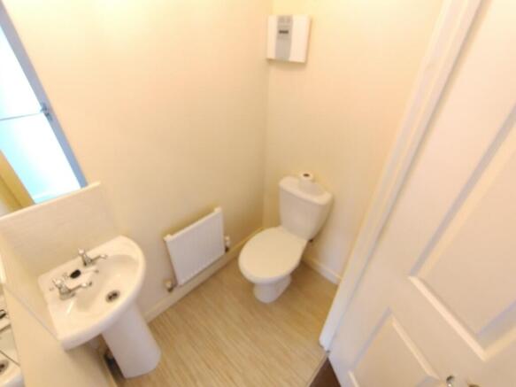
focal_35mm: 16
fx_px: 238
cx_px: 258
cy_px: 194
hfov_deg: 94.5
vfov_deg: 78.1
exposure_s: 1/25
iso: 281
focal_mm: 1.66
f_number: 2.2
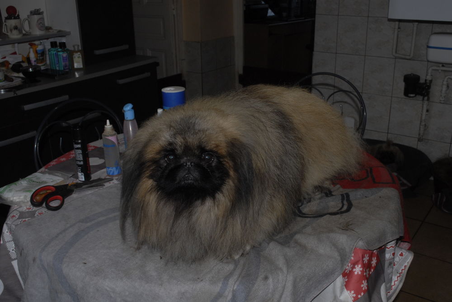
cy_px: 151
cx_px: 226
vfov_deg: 34.3
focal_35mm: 39
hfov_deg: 49.5
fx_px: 490
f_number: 9
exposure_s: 1/60
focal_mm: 26
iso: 320
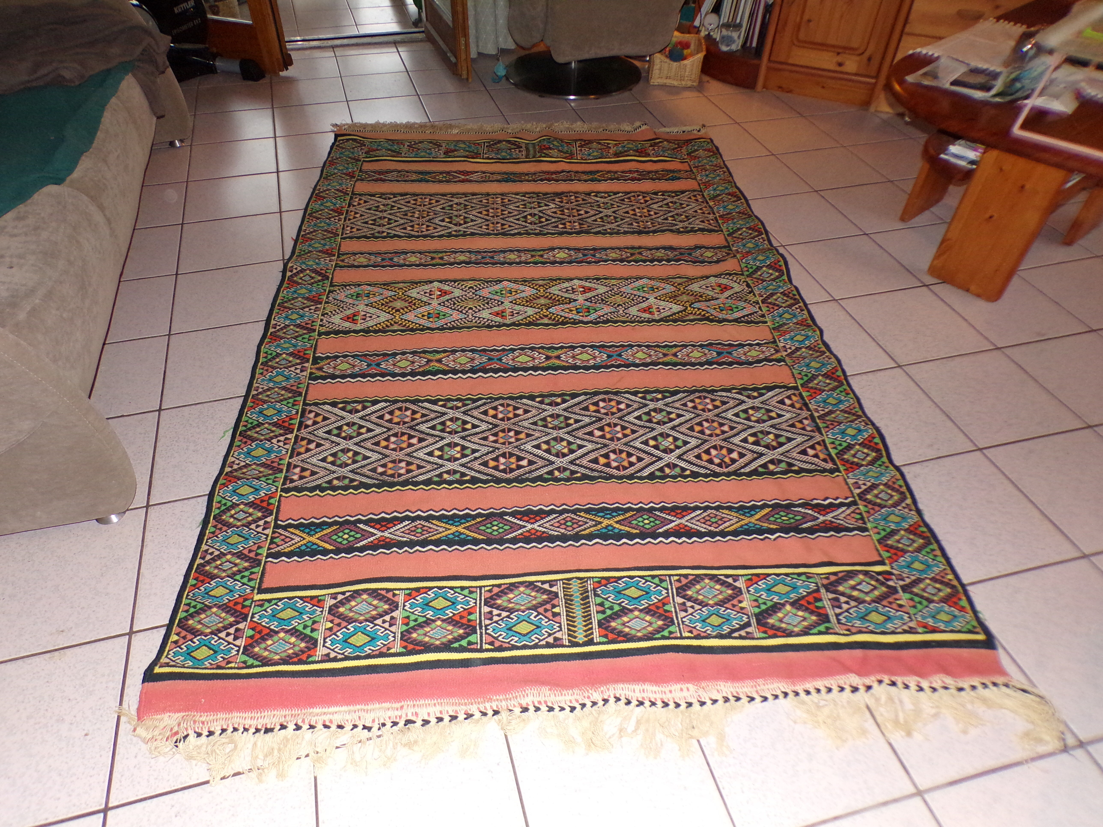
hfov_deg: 71.6
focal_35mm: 24
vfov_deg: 56.8
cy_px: 414
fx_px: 765
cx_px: 552
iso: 200
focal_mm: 4.3
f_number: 3
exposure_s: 1/34
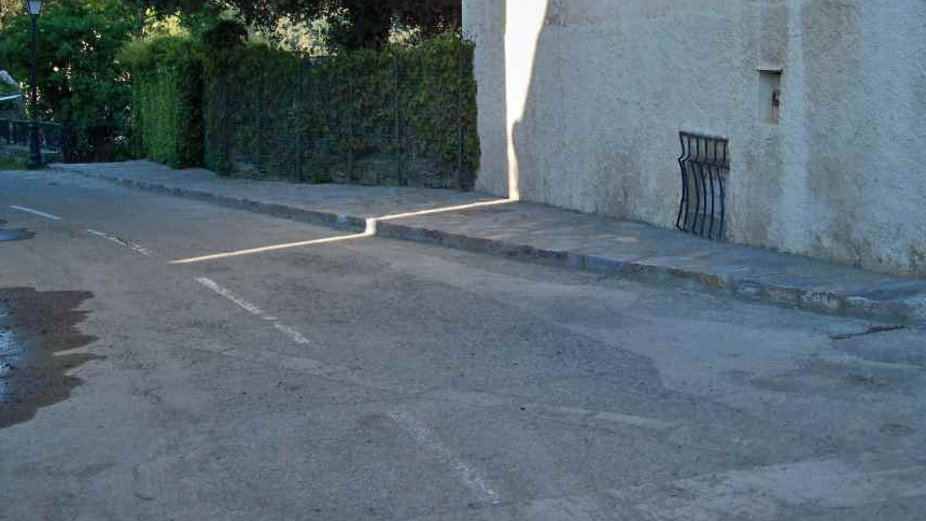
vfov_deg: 24.7
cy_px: 136
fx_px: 1179
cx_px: 502
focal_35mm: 48
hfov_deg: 42.9
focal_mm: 6.75
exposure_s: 1/320
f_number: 2.8
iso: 64
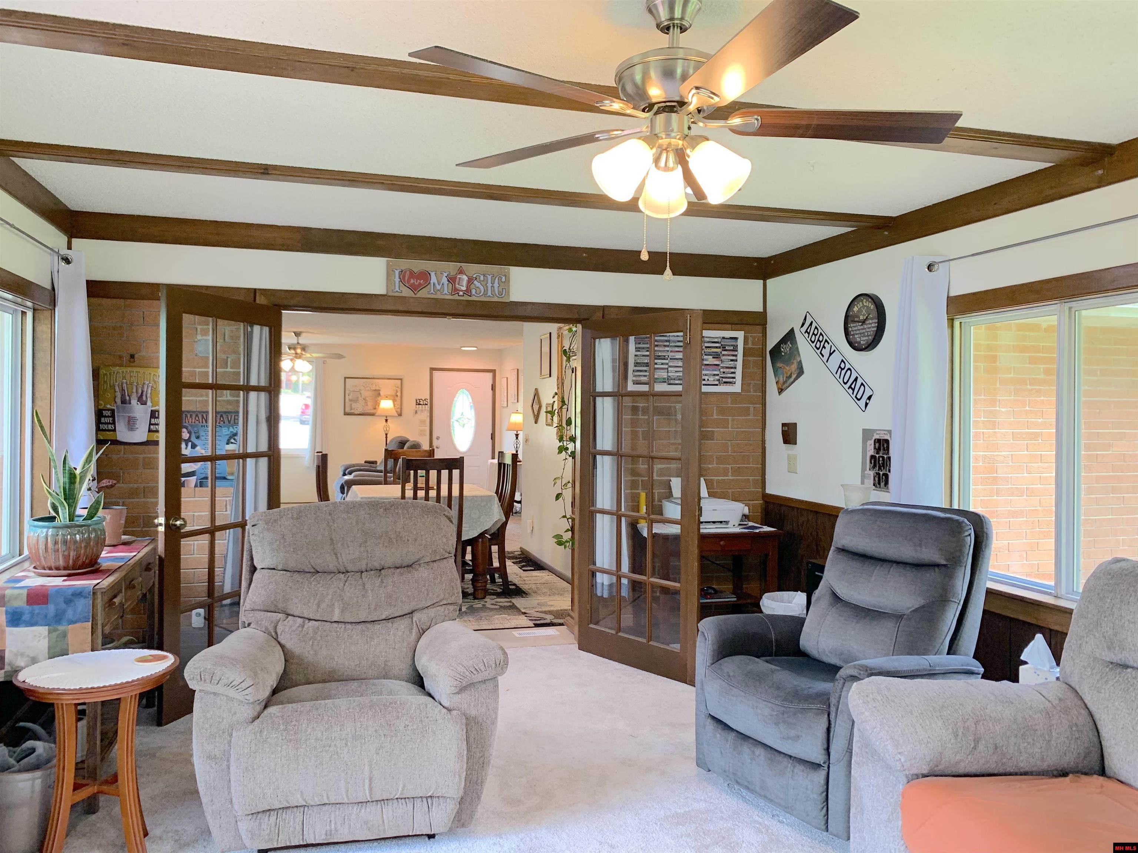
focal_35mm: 26
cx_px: 569
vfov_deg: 53.1
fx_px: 855
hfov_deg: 67.3
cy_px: 426
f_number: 1.8
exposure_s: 1/60
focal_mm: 4.25
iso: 100
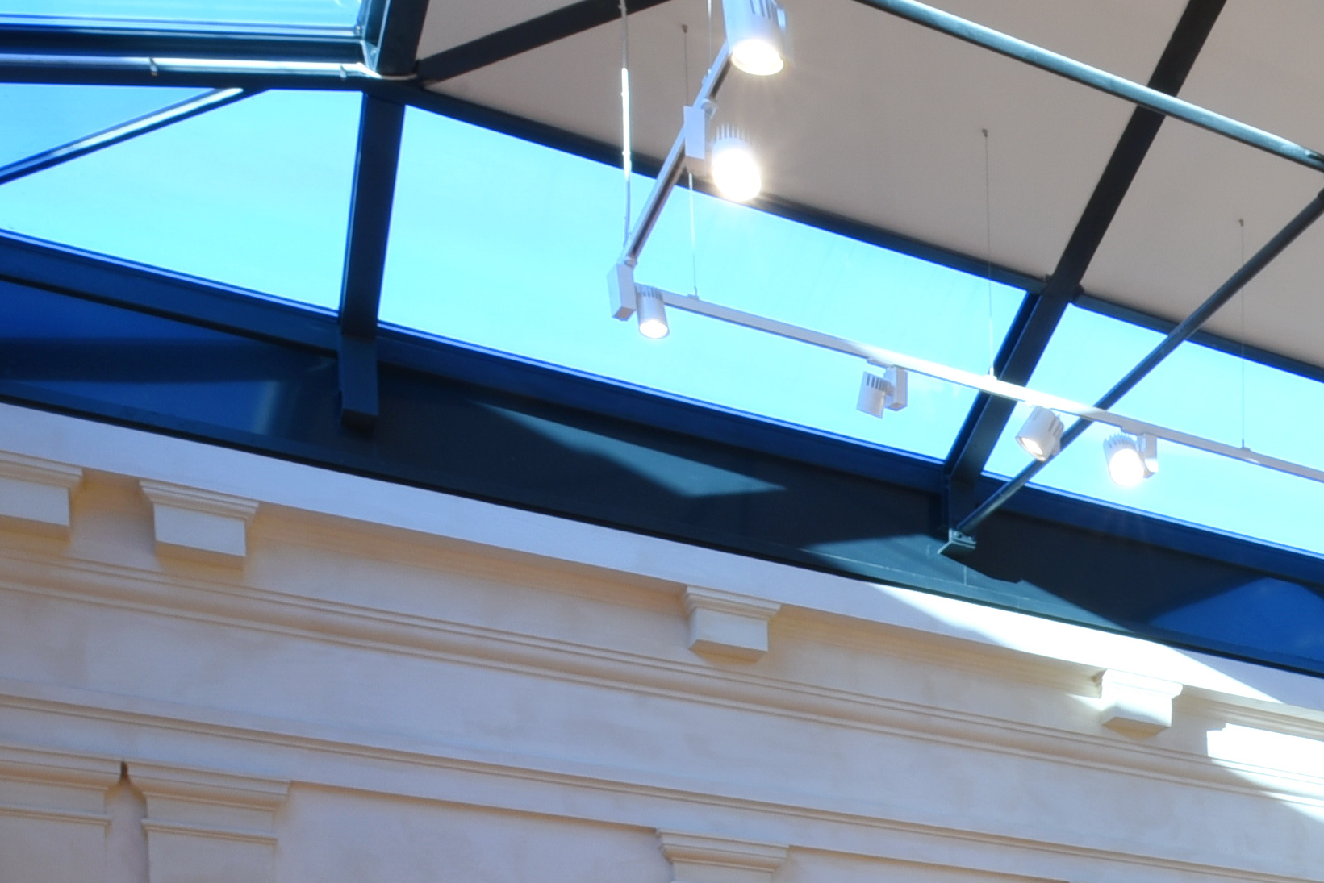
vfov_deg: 20.0
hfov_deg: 30.0
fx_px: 2023
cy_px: 1448
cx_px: 1655
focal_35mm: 55
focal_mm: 15
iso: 100
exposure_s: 3
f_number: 22
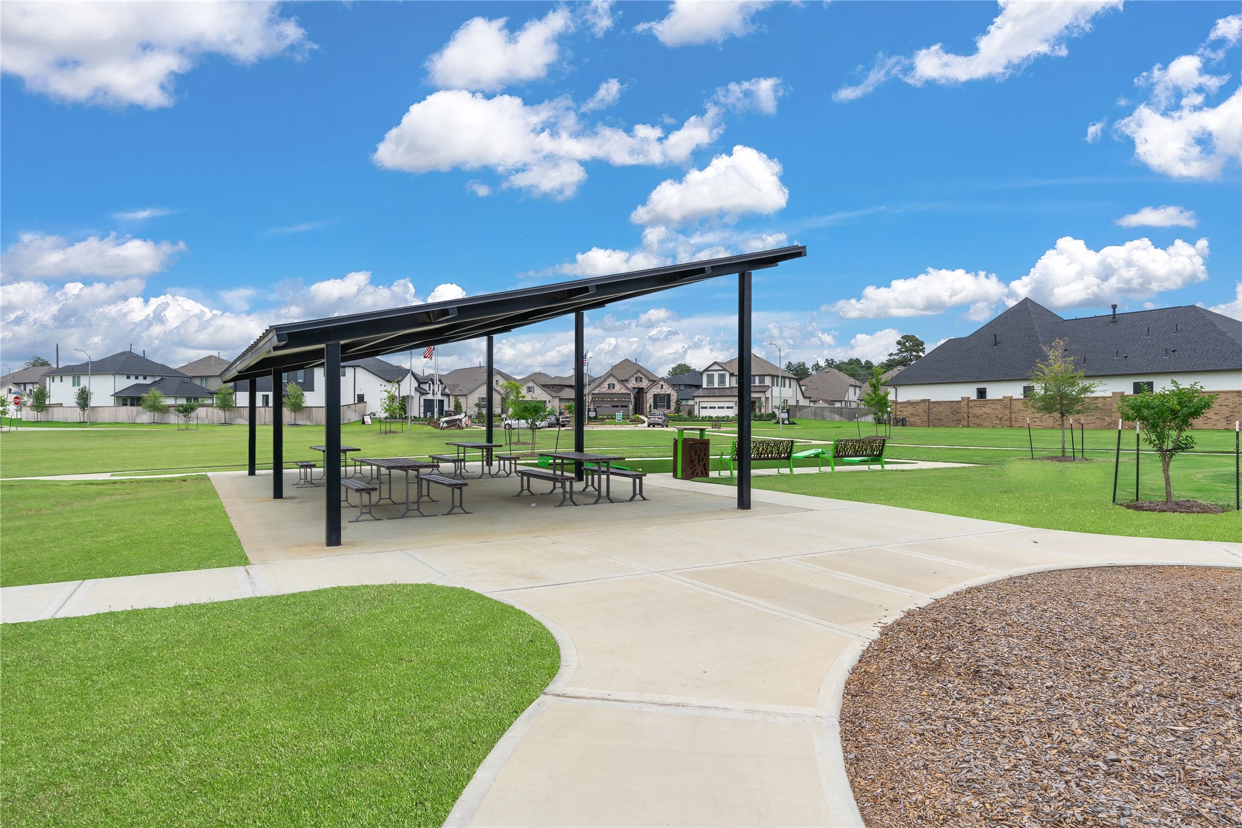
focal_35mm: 21
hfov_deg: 81.2
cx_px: 621
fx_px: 724
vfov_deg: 59.5
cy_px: 414
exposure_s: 1/1250
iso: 320
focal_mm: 21
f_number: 8
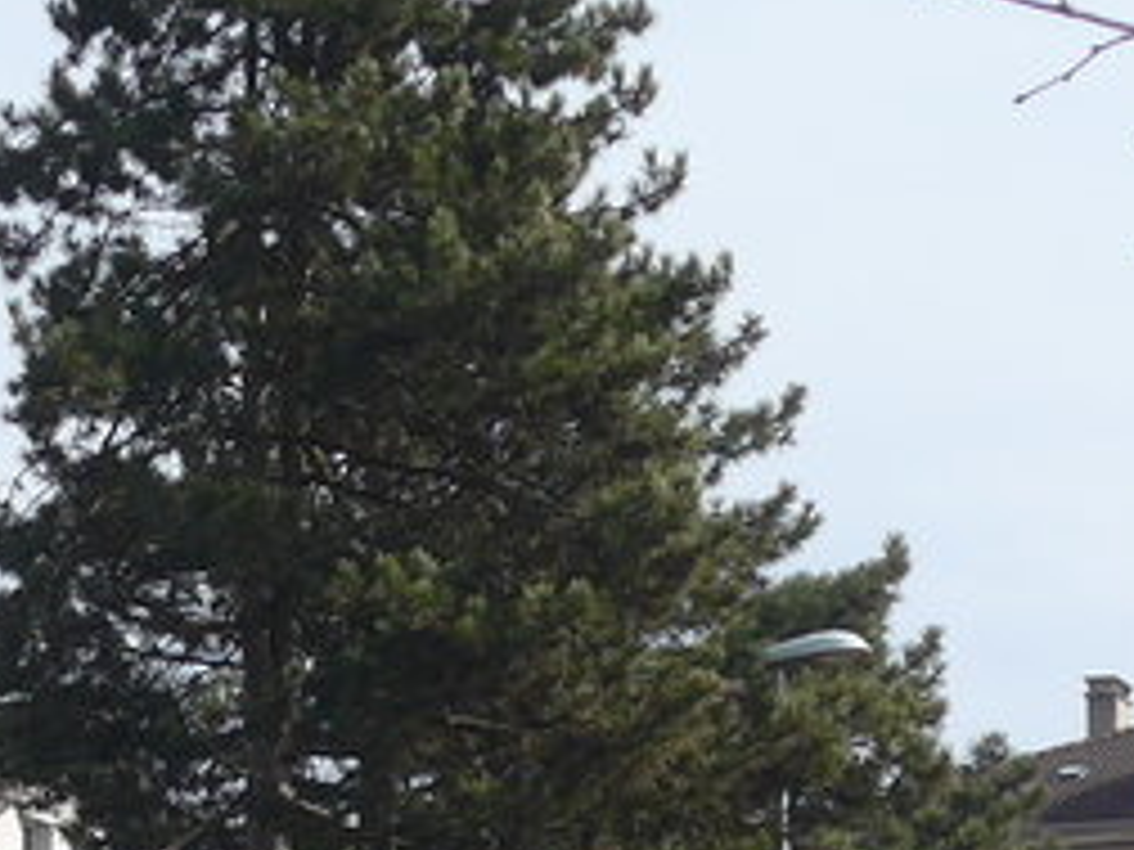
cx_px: 220
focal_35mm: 219
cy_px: 1070
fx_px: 7174
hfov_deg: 9.0
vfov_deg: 6.7
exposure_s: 1/1300
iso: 80
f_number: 3
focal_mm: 9.5
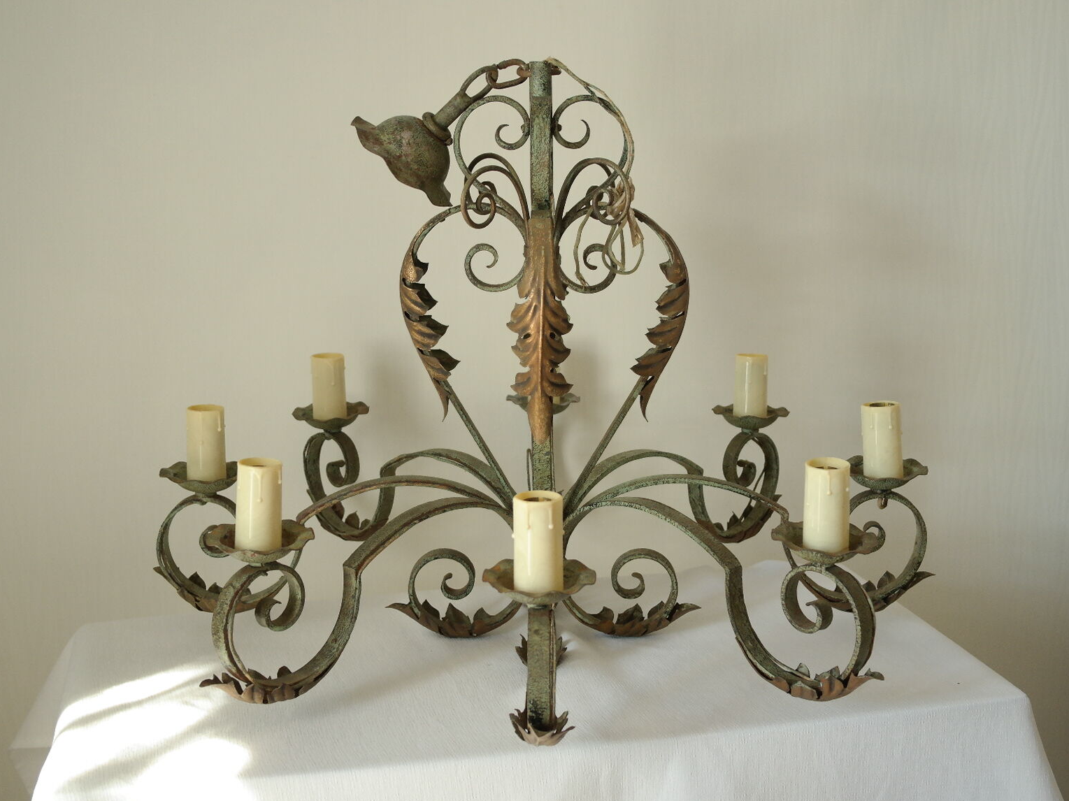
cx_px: 545
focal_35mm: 50
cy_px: 402
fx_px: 1544
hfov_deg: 38.2
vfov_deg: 29.1
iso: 800
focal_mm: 30
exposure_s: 1/40
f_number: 5.6
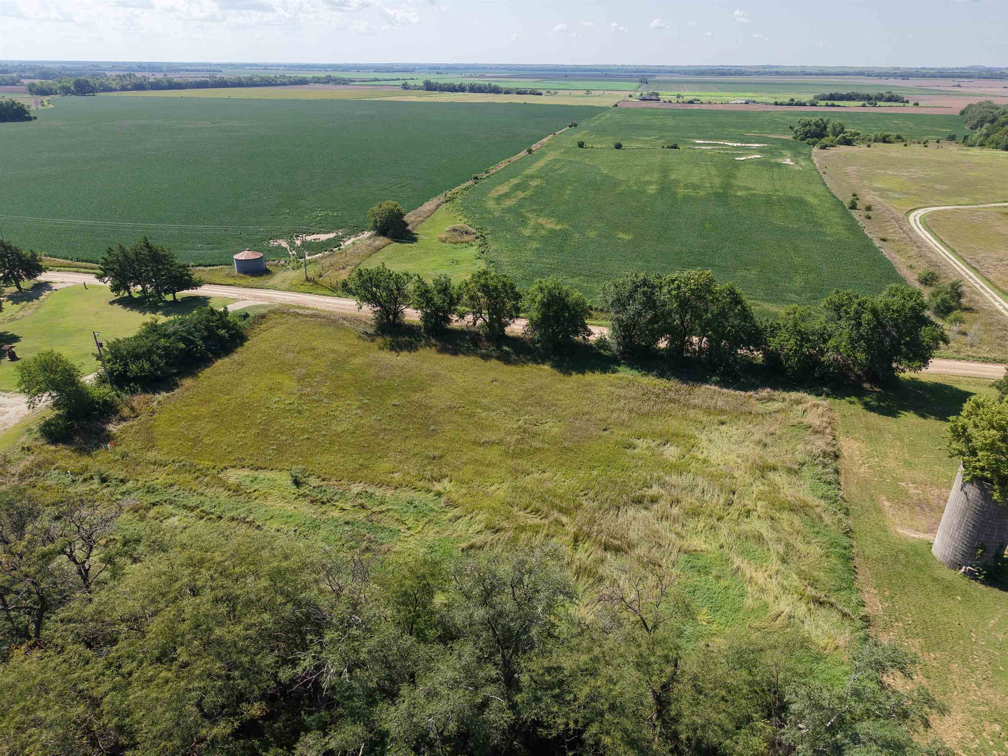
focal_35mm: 24
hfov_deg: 71.6
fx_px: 699
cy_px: 378
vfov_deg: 56.8
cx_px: 504
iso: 240
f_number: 1.8
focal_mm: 8.67
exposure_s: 1/4000
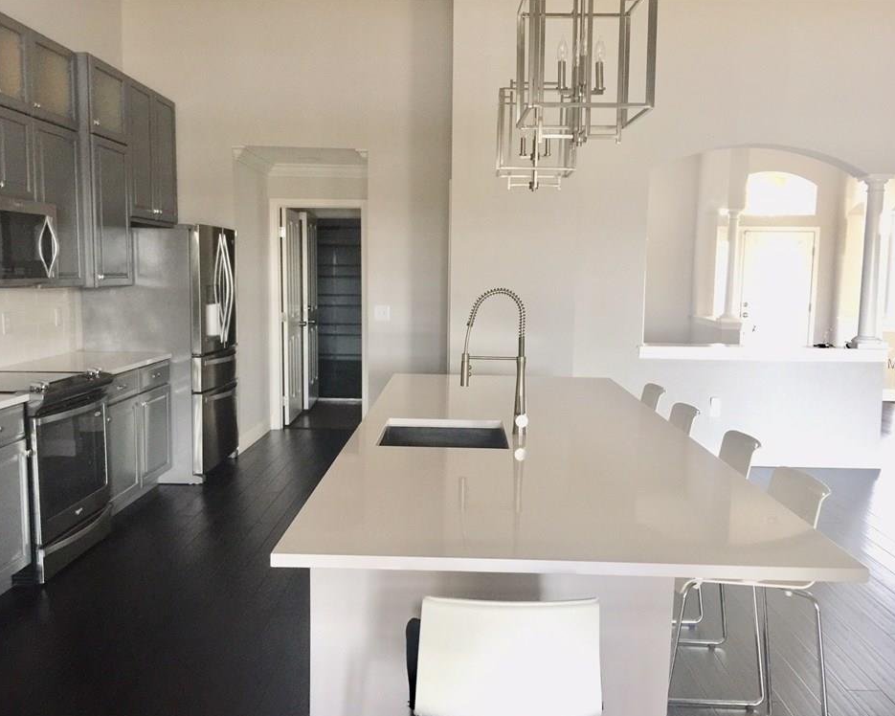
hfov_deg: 57.2
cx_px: 454
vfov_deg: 47.1
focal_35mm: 31
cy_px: 363
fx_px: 821
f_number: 2.2
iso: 125
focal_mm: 4.15
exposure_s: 1/8
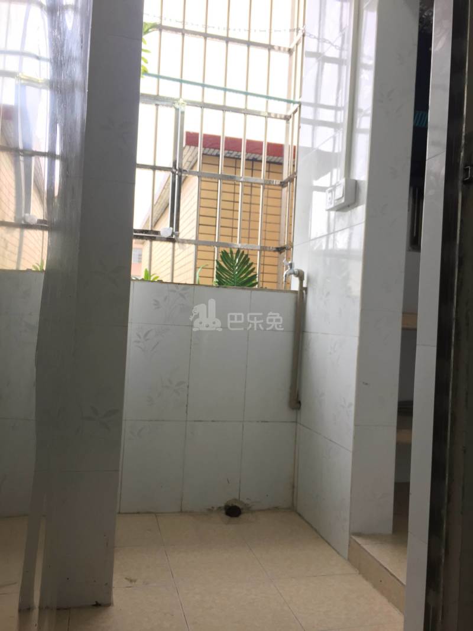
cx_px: 236
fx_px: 528
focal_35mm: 29
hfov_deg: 48.2
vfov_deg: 61.7
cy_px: 316
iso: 50
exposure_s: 1/100
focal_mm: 4.15
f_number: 2.2
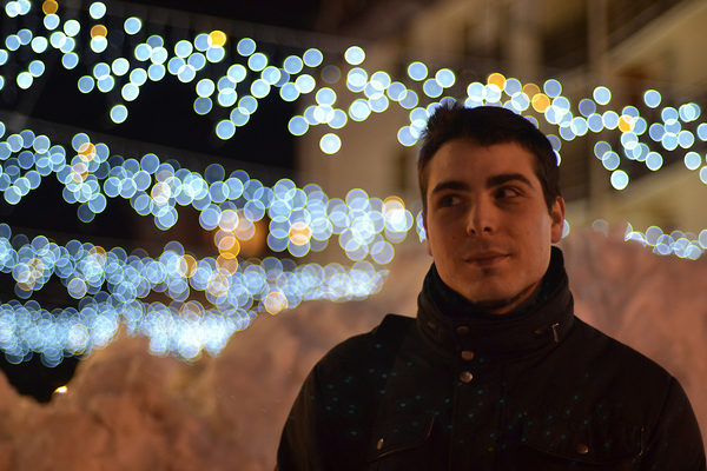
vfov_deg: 18.2
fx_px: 1473
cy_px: 236
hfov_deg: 27.0
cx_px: 354
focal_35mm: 75
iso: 400
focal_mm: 50
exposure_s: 1/50
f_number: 1.4
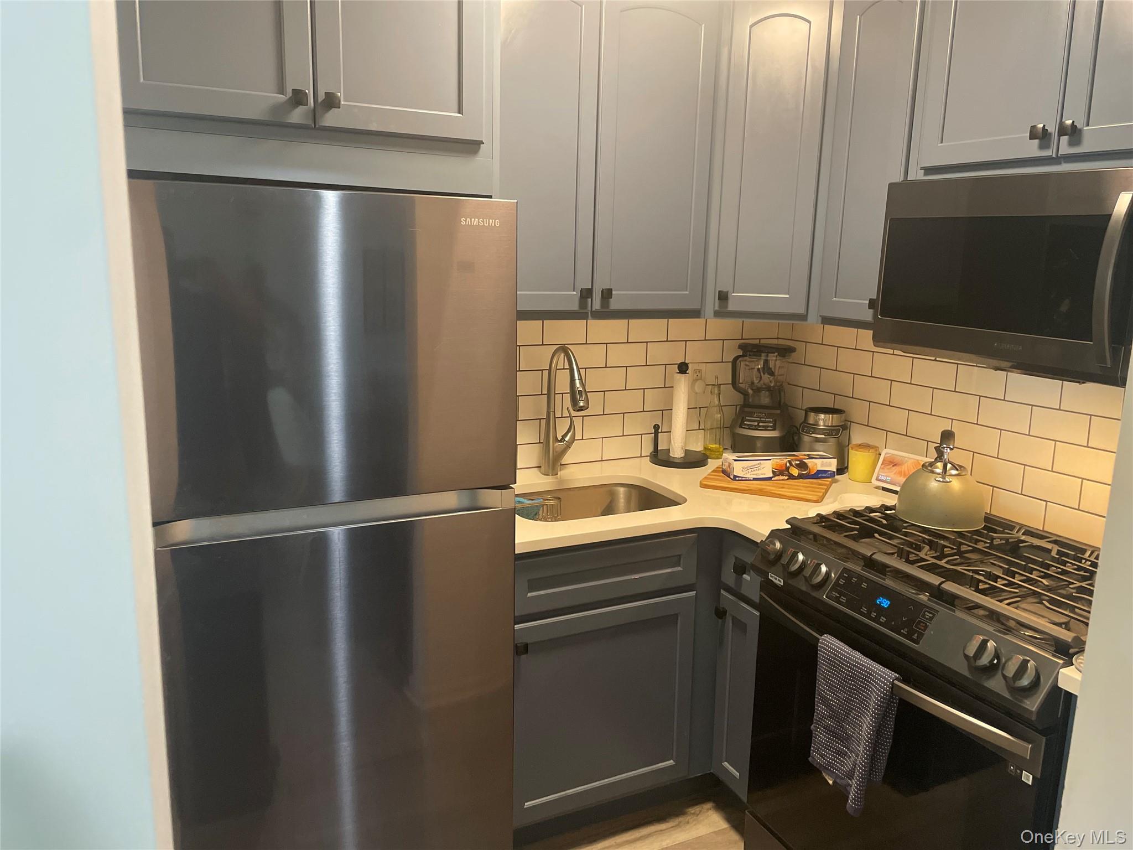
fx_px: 851
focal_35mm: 26
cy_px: 425
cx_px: 566
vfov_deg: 53.1
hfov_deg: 67.3
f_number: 1.6
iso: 400
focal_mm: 4.2
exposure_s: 1/60
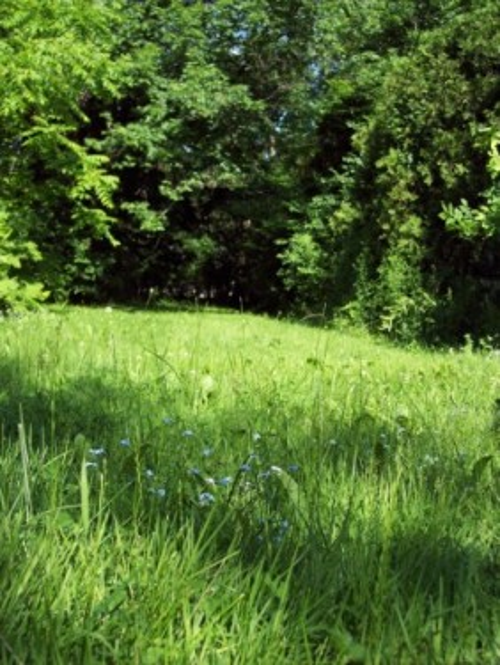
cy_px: 332
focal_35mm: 39
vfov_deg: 47.8
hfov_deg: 36.9
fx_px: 750
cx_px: 250
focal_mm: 8
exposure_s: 1/500
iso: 100
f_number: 3.4
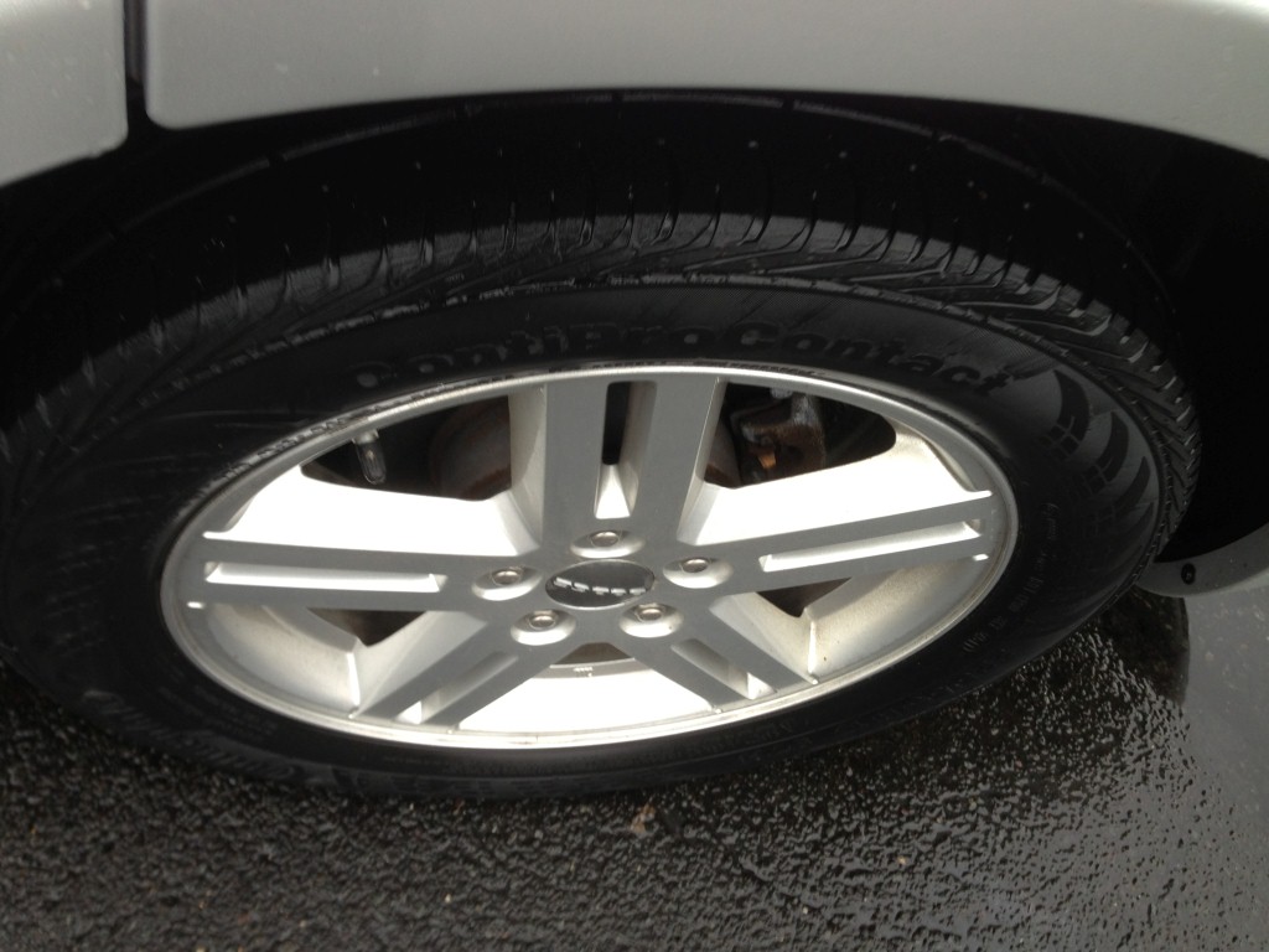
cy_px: 476
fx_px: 1210
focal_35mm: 33
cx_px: 634
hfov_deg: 55.4
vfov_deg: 42.9
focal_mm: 4.13
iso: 50
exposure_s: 1/30
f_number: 2.4
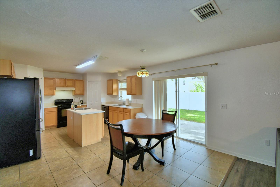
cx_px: 140
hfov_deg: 100.4
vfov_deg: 77.3
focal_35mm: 15
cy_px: 94
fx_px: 117
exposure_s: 1/40
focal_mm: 10
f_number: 4.5
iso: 200
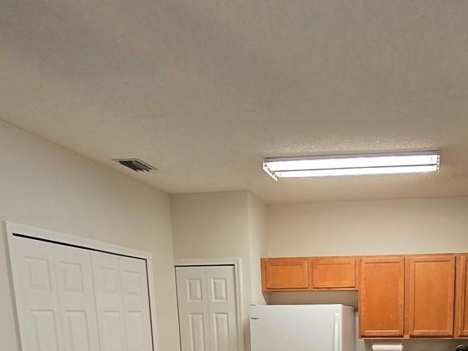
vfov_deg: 32.2
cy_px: 430
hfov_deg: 49.4
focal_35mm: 36
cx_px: 348
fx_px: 487
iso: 160
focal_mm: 2.2
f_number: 2.2
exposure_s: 1/60
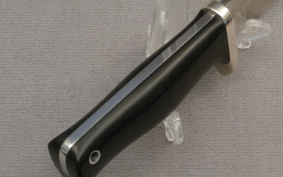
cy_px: 92
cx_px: 143
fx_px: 555
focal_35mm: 72
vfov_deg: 18.1
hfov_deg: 28.6
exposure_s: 1/10
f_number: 4.3
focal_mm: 11.86
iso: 400
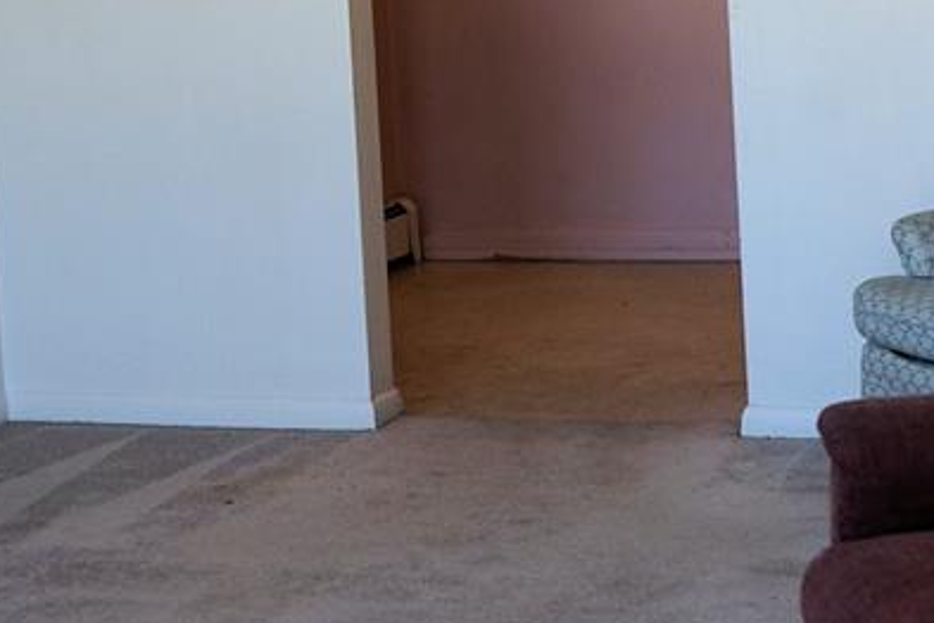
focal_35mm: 112
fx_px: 2906
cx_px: 482
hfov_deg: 18.3
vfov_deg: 12.1
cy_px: 40
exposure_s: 1/160
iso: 500
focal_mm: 43
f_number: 4.5
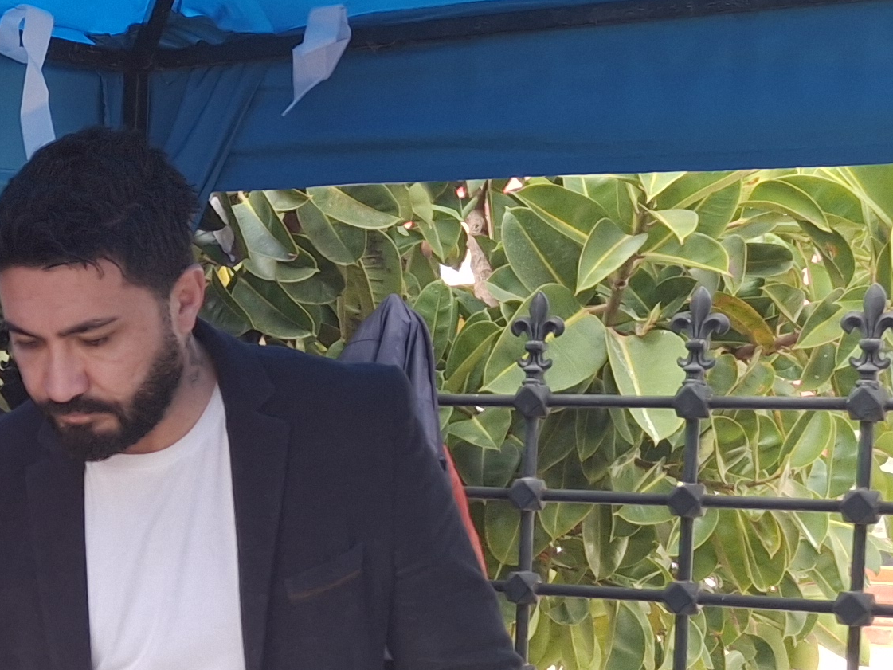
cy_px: 562
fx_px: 2348
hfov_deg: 19.7
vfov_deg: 16.1
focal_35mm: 91
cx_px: -289
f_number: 1.8
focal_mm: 4.69
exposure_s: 1/106
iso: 32
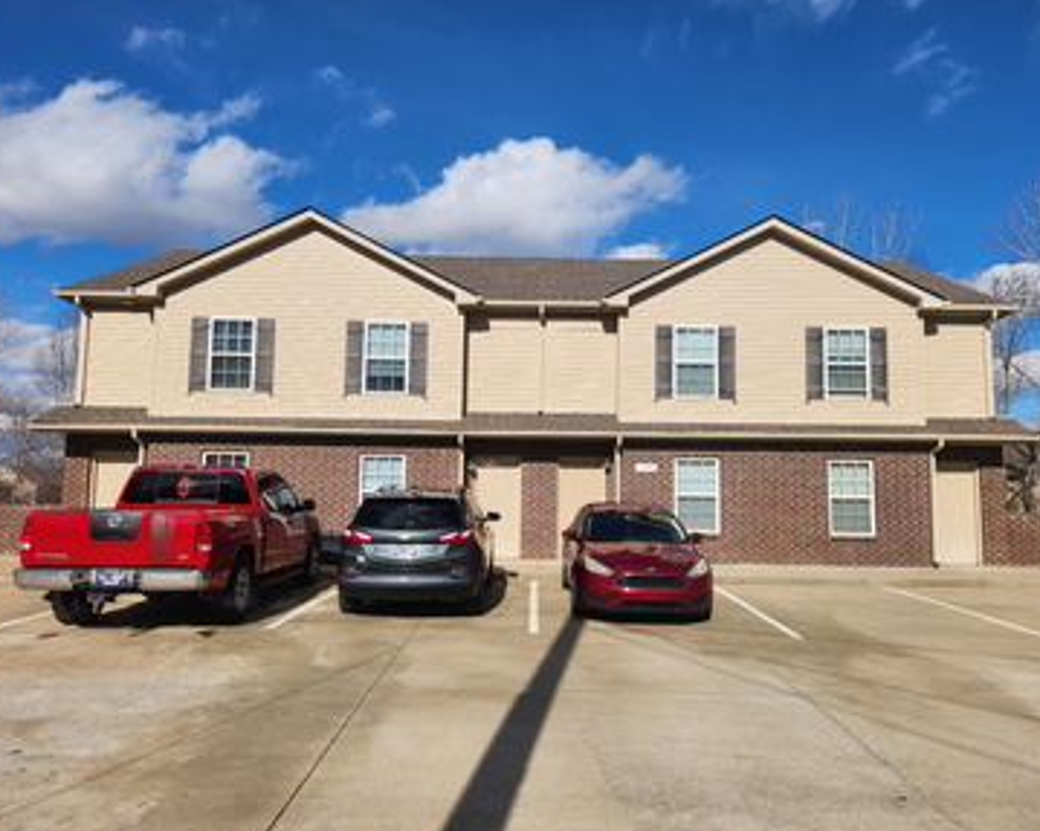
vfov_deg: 56.8
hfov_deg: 68.1
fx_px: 769
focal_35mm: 25
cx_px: 536
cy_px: 429
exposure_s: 1/3092
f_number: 1.8
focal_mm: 5.4
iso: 20
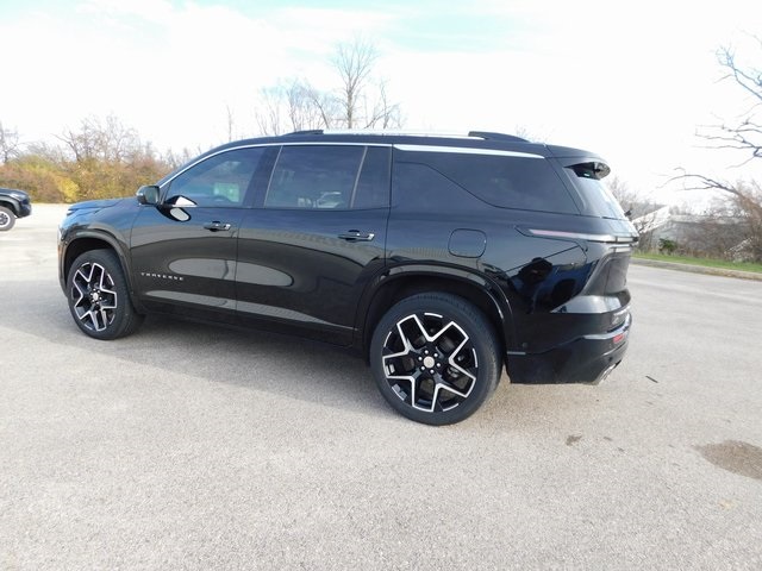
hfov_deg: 73.9
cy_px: 286
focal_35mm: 23
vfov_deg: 58.9
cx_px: 381
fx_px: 506
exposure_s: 1/320
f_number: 3
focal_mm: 4
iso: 125
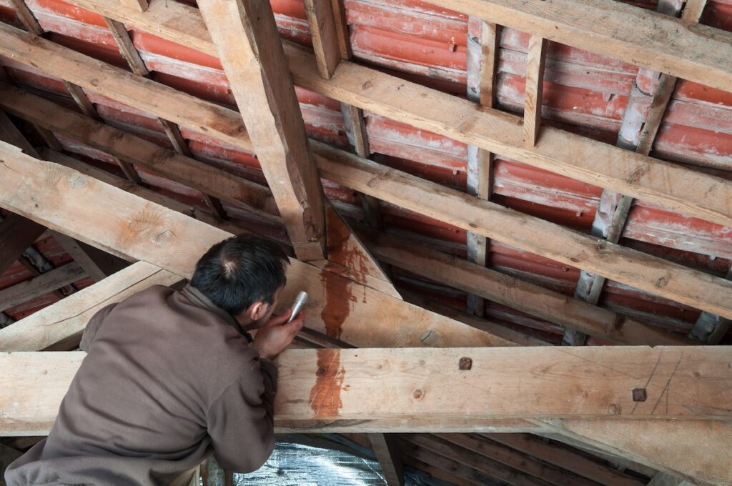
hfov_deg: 38.9
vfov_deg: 26.4
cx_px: 366
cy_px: 243
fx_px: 1036
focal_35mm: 51
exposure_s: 1/1.25
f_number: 16
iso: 100
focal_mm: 34
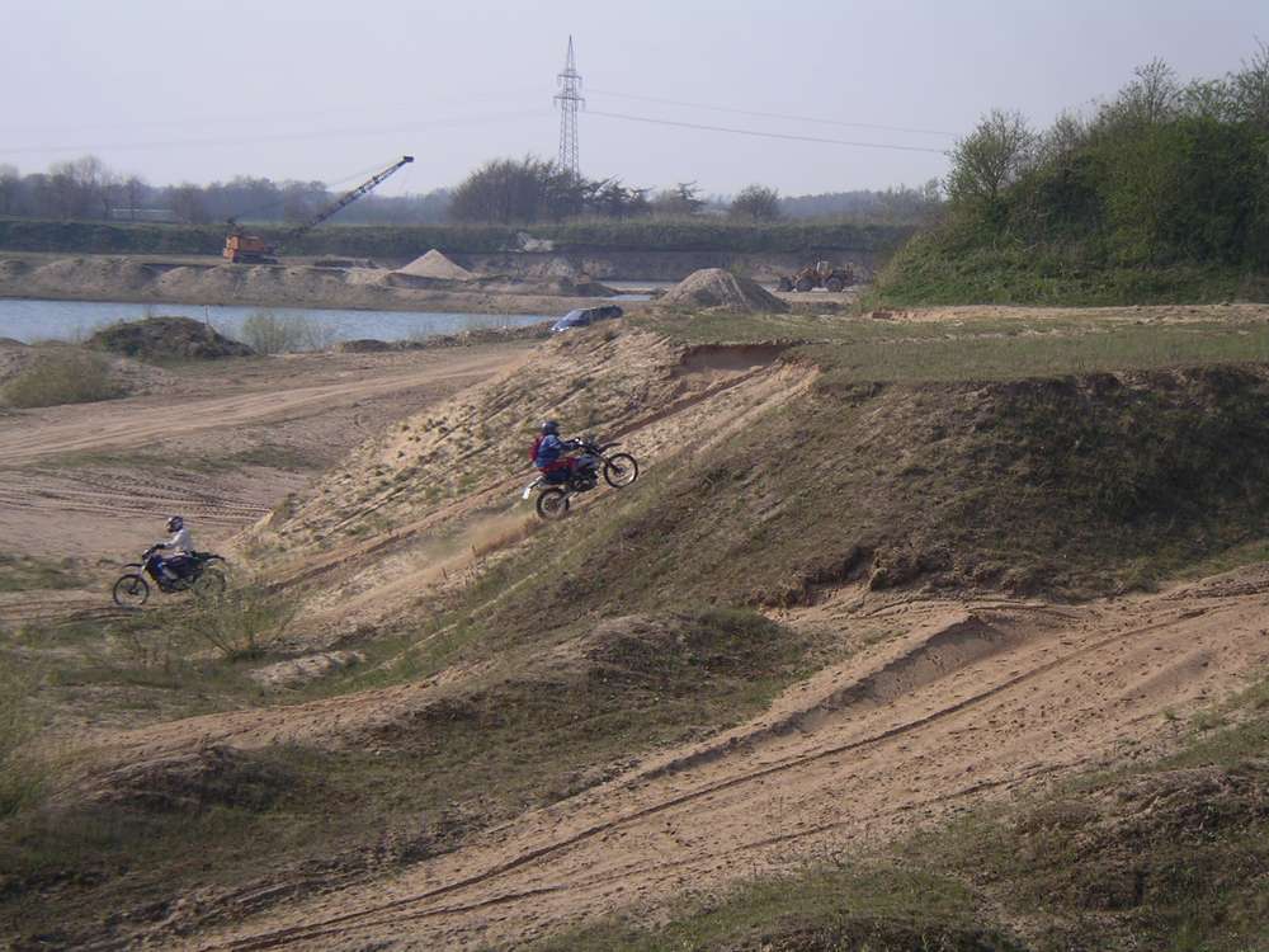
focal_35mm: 104
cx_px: 634
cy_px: 476
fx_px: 3813
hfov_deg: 18.9
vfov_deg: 14.2
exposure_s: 1/500
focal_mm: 16
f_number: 3.9
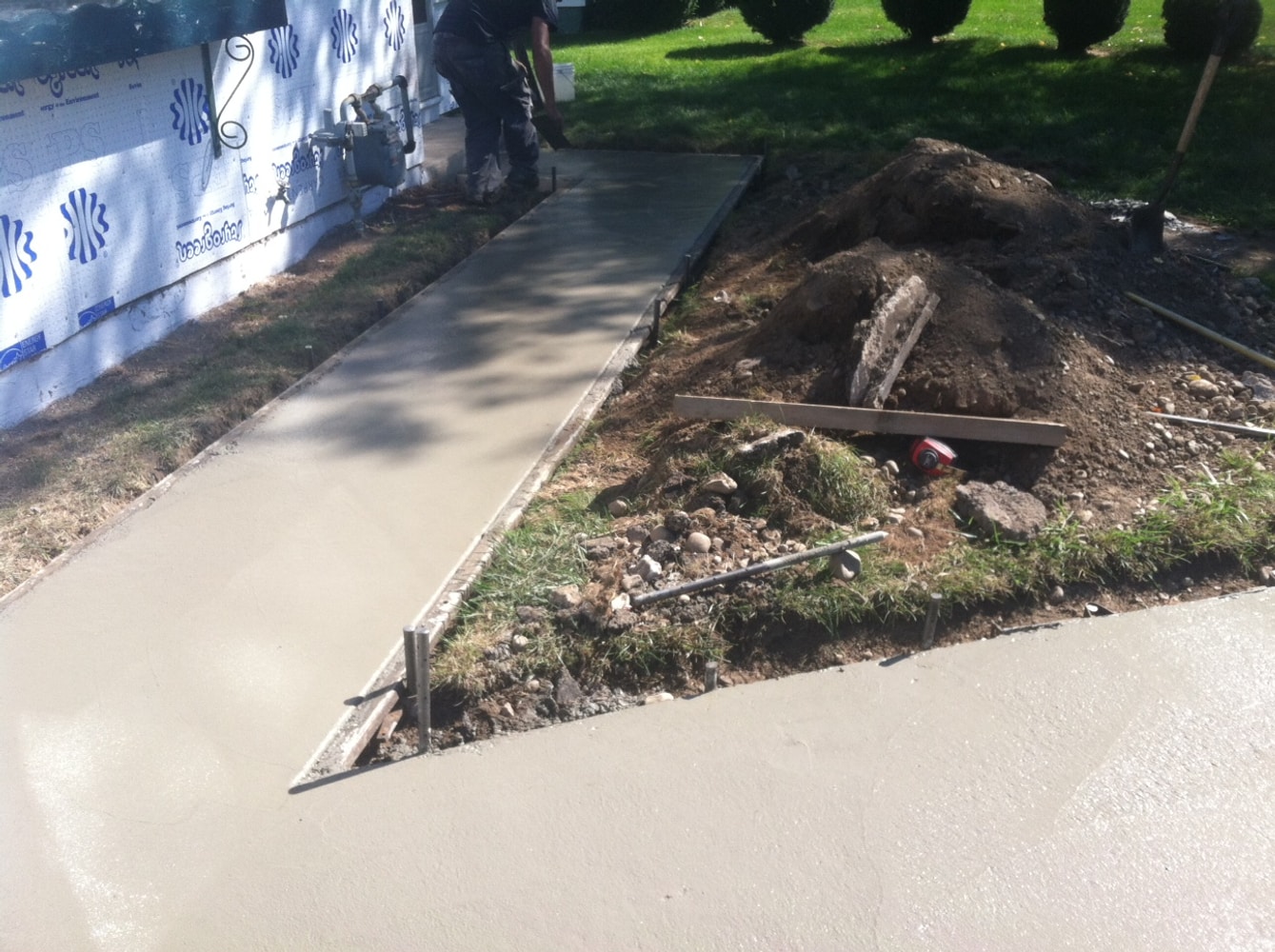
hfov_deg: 52.7
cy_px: 476
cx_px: 638
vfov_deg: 40.6
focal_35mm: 35
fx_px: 1287
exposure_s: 1/612
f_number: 2.8
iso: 80
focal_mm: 3.85
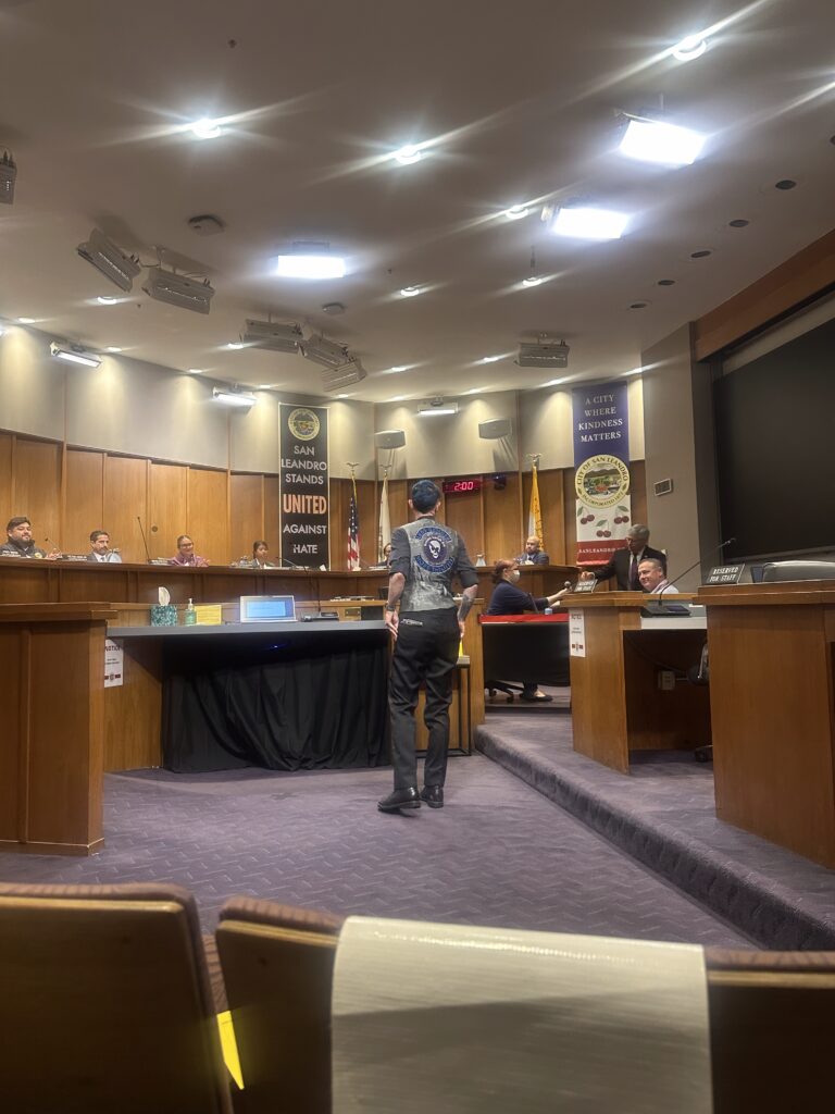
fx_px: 772
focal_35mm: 24
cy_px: 557
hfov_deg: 56.8
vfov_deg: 71.6
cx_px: 418
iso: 400
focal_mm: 6.86
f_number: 1.78
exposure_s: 1/60
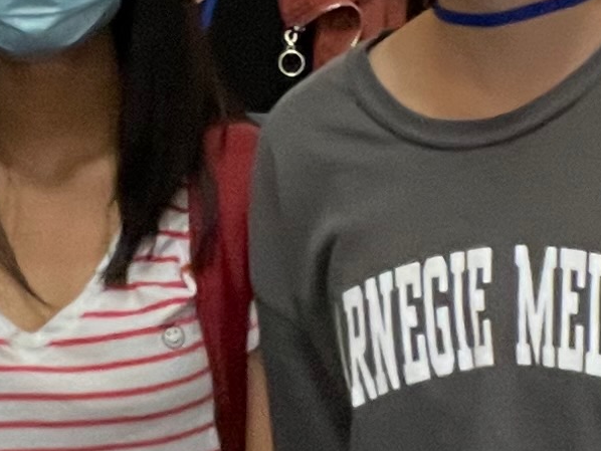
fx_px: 2692
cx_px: 165
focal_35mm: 155
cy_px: 195
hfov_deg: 12.7
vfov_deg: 9.6
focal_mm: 2.71
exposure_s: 1/30
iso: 500
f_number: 2.2
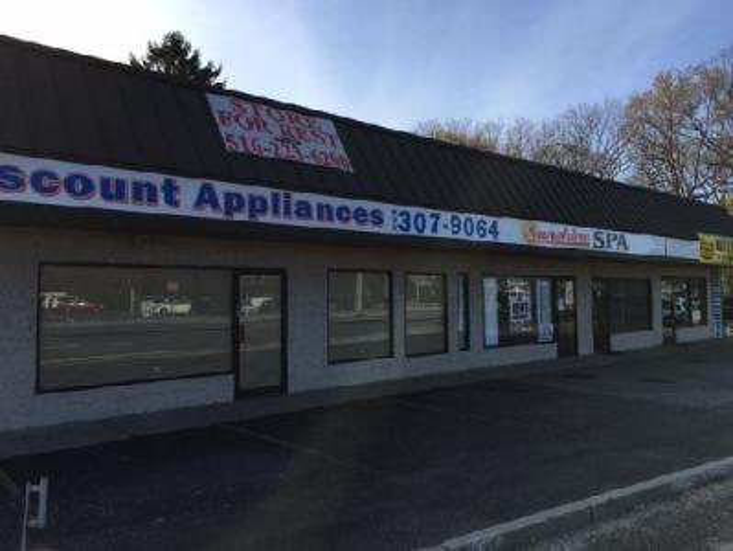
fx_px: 615
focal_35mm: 29
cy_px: 276
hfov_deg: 61.6
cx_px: 366
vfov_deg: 48.3
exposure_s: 1/1068
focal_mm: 4.15
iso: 25
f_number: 2.2
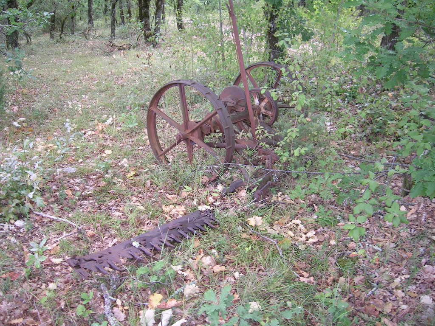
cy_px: 163
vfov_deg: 40.7
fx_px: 440
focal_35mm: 35
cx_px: 218
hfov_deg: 52.6
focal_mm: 5.4
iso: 55
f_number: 2.8
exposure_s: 1/30
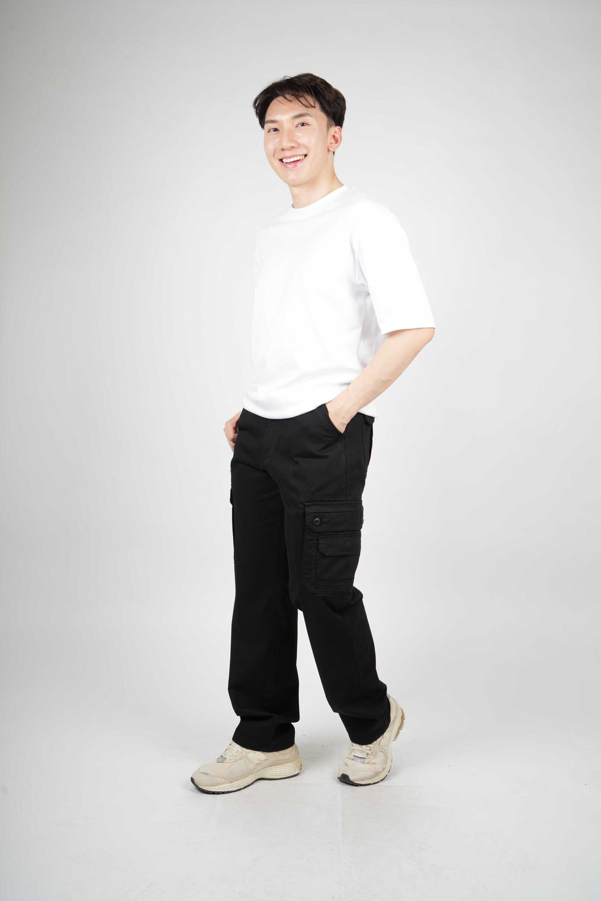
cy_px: 450
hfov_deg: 35.1
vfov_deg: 50.7
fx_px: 952
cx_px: 300
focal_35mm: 38
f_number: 9
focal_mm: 38
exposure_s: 1/160
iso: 125
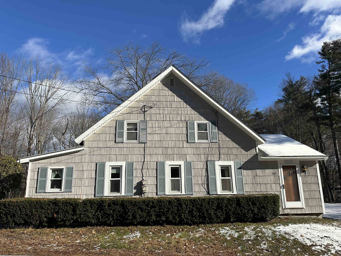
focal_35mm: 24
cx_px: 170
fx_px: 236
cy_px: 128
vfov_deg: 56.8
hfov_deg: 71.6
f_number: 1.78
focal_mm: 6.86
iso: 80
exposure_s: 1/5000
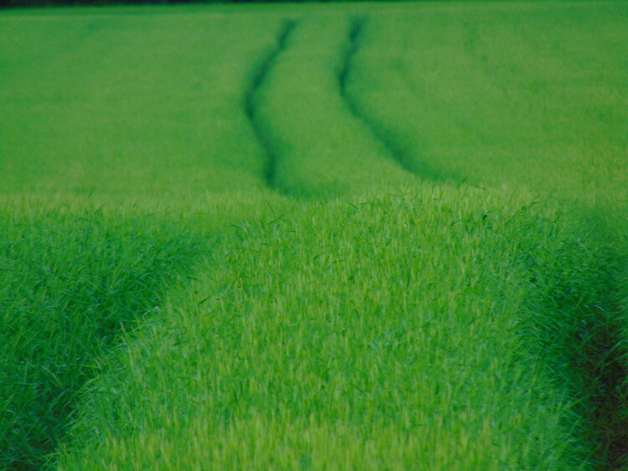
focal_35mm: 876
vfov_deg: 1.7
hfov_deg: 2.3
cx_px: 314
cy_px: 236
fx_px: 15897
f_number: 5.9
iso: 100
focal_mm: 157.1
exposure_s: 1/125
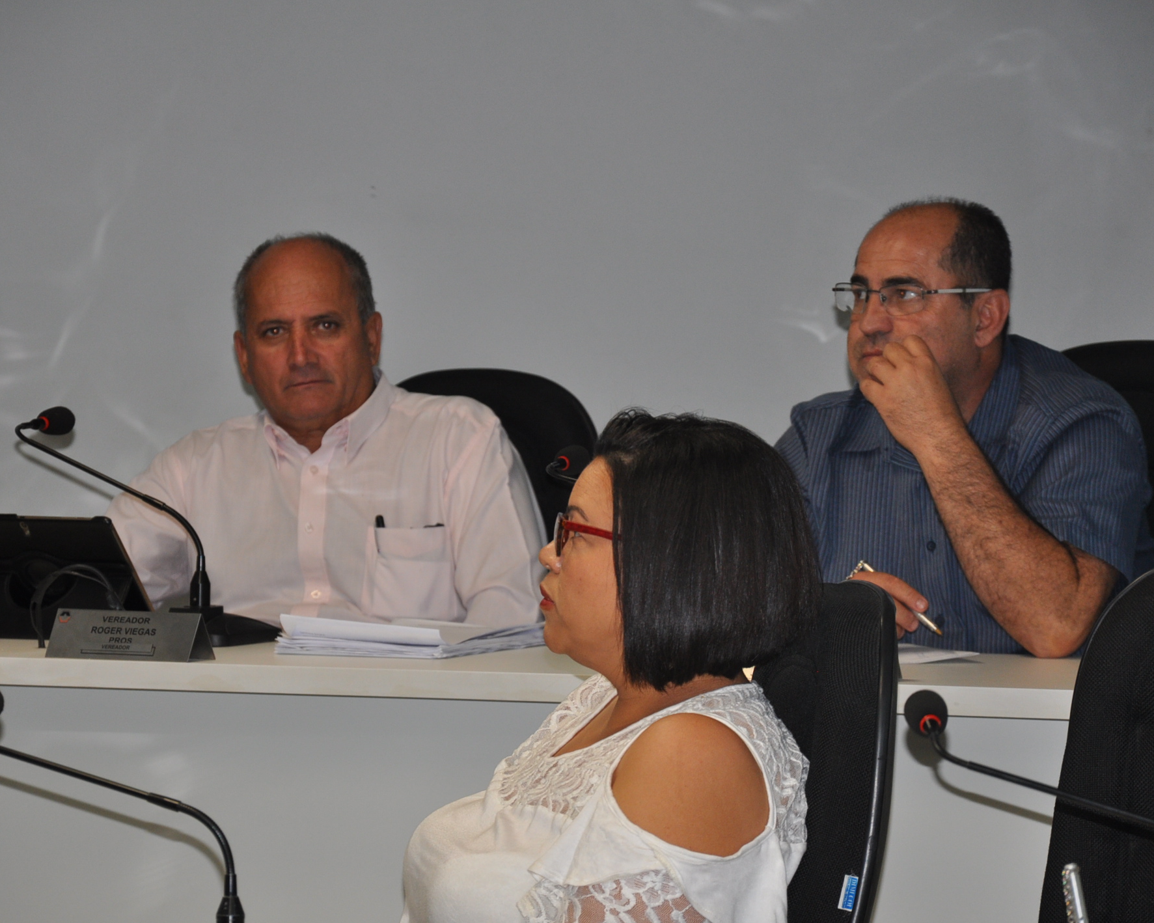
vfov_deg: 8.7
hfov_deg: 10.8
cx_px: 536
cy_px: 462
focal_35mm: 179
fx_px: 6098
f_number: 5.6
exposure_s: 1/60
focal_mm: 105
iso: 500
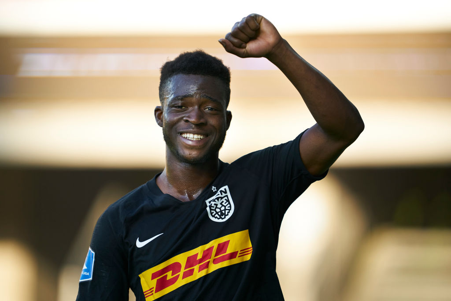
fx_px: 5011
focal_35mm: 400
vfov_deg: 3.4
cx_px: 226
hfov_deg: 5.2
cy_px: 150
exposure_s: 1/2000
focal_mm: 400
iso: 800
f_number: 2.8
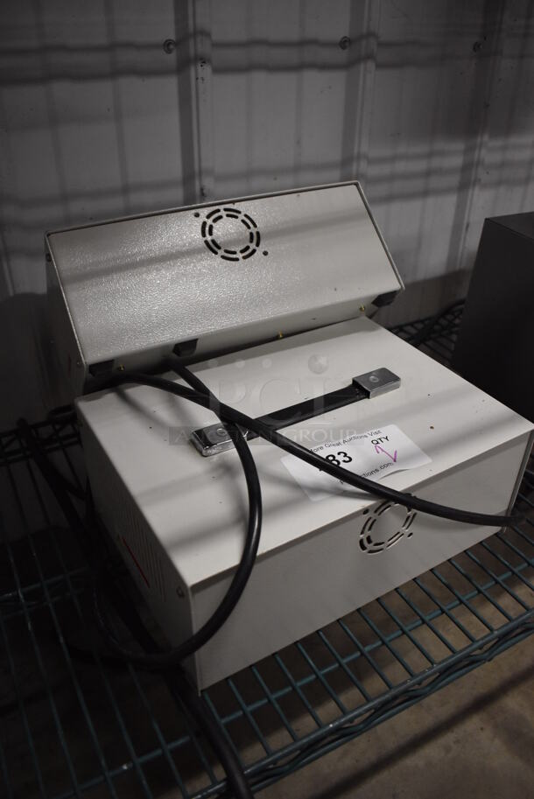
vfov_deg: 67.3
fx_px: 600
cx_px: 267
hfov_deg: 48.0
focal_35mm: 27
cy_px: 400
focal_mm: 18
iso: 2000
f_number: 3.5
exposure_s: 1/125
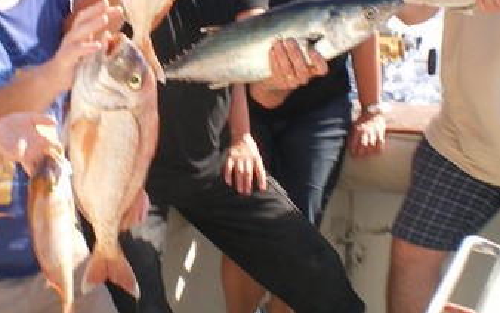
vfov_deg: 18.3
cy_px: 84
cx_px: 195
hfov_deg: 28.9
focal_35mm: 71
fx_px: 968
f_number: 4.6
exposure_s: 1/160
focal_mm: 6.3
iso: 50
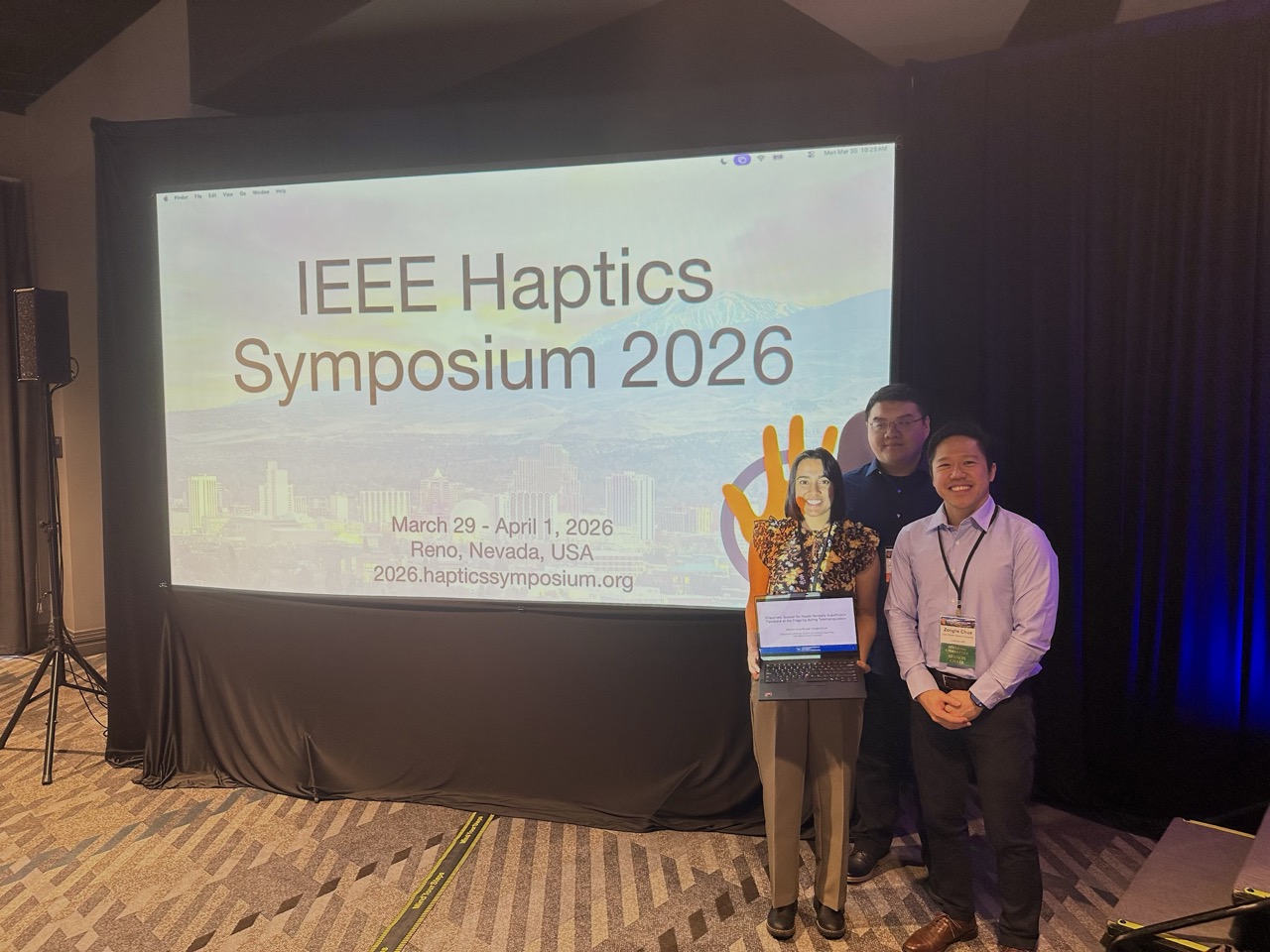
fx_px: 881
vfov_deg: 56.8
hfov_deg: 71.6
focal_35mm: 24
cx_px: 635
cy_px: 476
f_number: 1.78
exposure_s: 1/75
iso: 125
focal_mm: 6.86
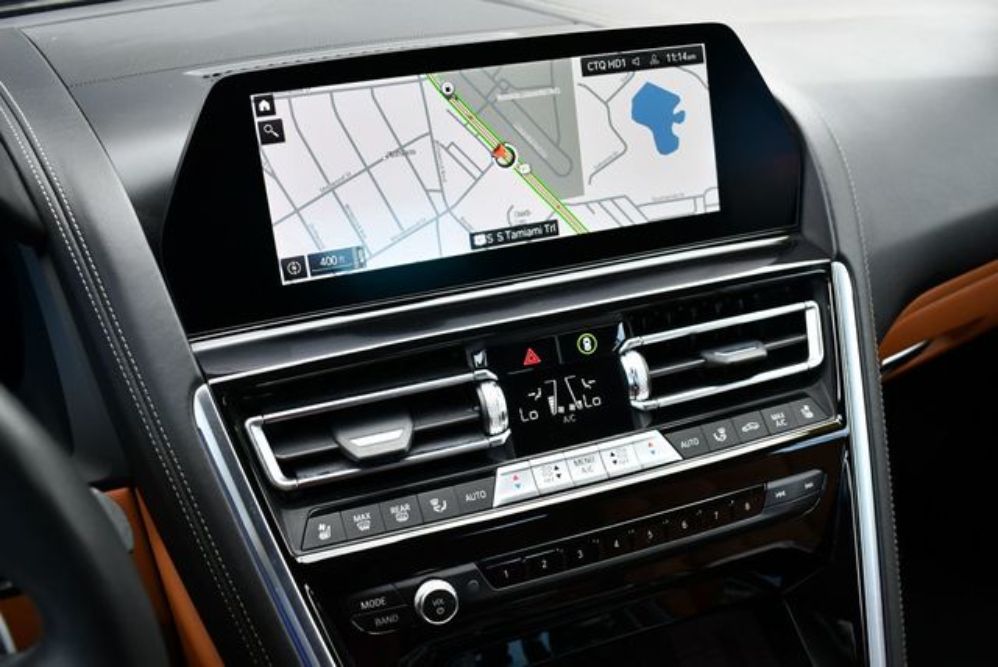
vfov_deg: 36.9
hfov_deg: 53.1
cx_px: 499
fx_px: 999
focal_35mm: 36
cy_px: 334
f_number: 3.5
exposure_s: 1/250
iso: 450
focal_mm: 18
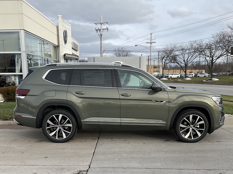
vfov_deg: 48.2
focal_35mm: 29
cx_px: 116
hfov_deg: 61.7
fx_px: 195
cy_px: 87
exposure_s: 1/770
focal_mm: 3
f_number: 1.8
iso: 16
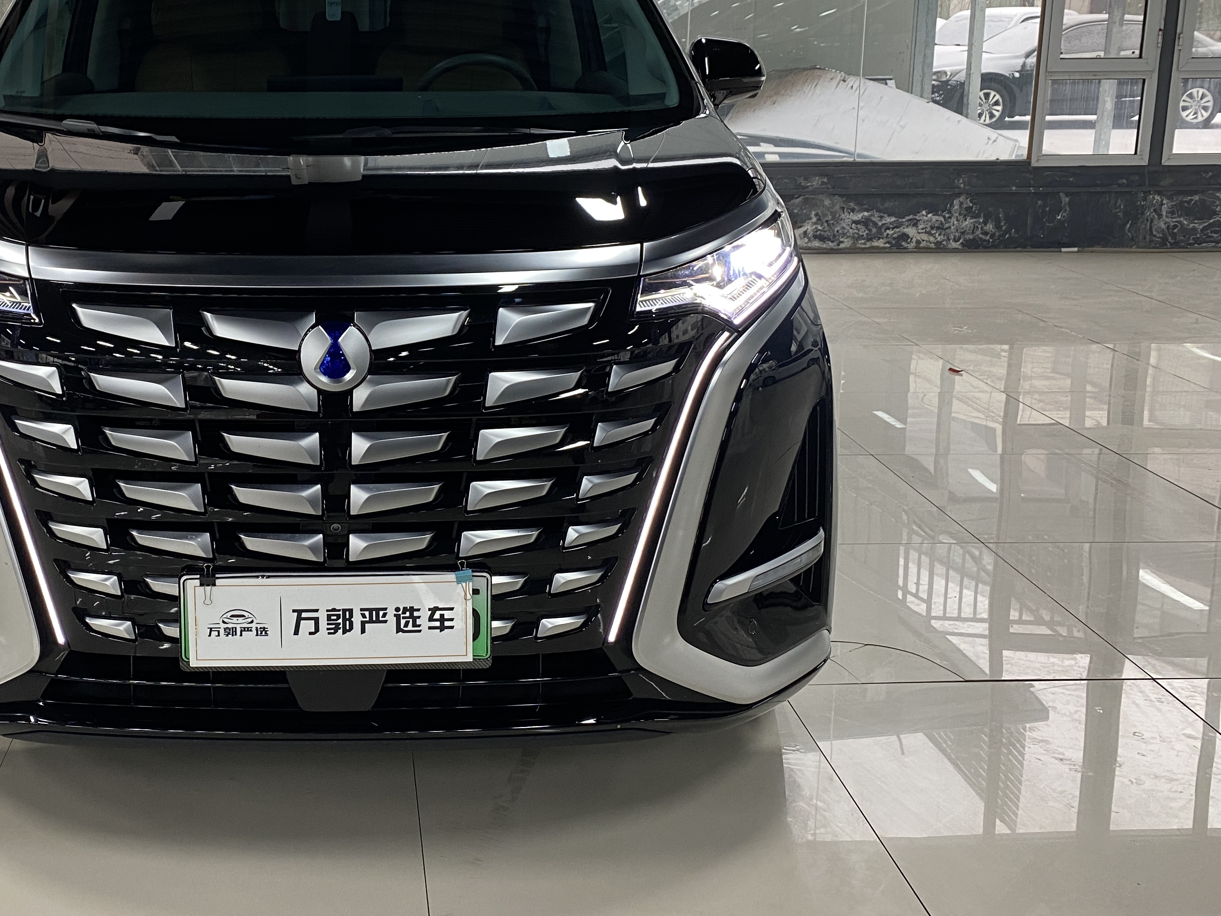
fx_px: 1376
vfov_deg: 36.5
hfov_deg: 46.5
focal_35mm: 39
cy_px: 312
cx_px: 337
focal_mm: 4.25
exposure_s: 1/76
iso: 125
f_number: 1.8
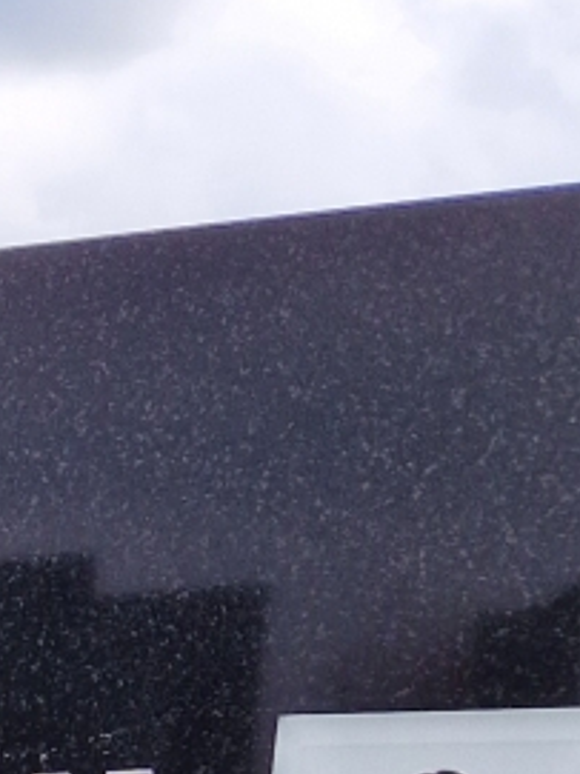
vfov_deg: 13.2
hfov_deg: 11.6
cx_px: -523
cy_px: 1798
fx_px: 2594
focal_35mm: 116
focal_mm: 5.4
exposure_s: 1/297
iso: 50
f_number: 1.8
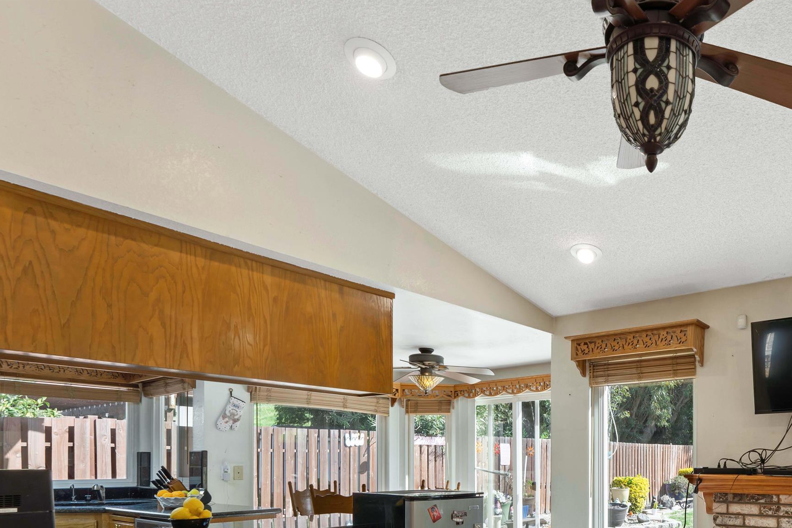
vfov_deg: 46.6
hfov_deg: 67.0
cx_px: 595
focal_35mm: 25
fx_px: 550
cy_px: 469
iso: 100
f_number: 7.1
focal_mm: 14
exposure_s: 1/8
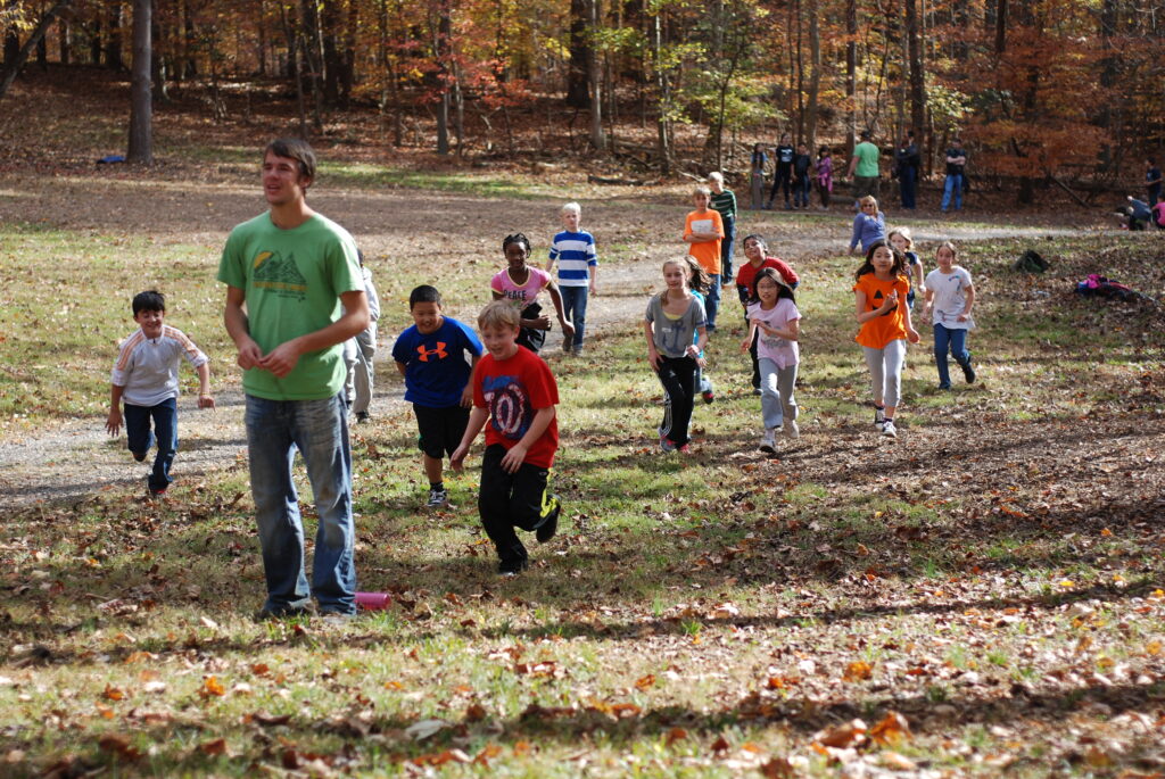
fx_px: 2429
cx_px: 582
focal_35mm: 75
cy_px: 390
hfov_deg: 27.0
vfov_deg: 18.2
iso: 100
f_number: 2.4
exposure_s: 1/750
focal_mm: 50
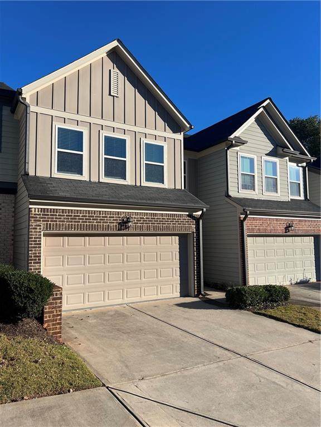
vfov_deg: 67.3
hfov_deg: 53.1
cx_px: 160
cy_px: 214
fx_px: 321
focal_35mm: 26
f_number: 1.5
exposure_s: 1/3968
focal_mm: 5.7
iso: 50
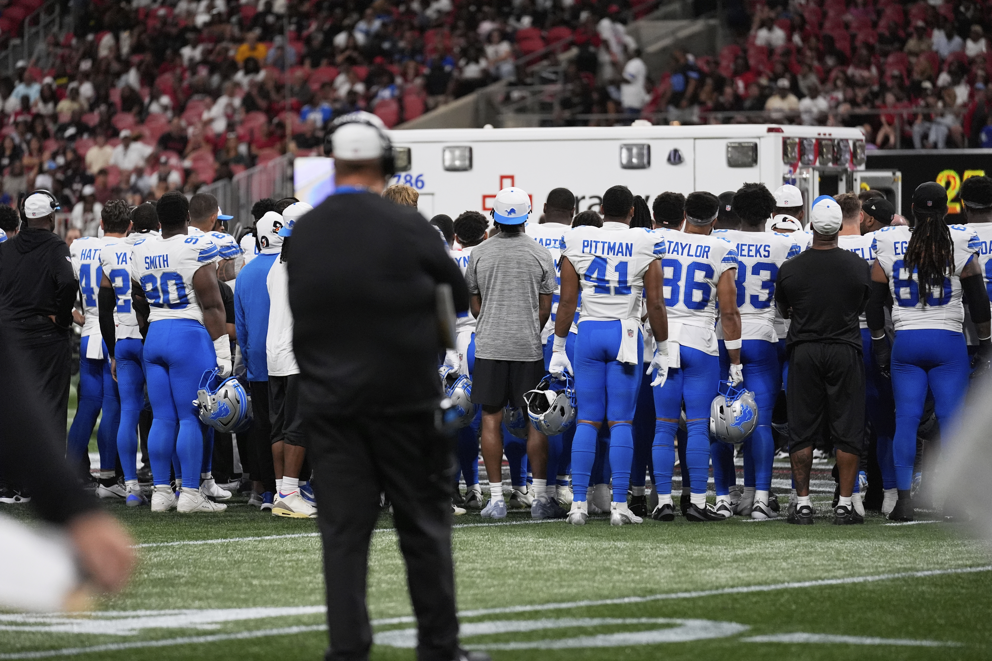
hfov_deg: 10.6
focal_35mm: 194
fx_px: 5345
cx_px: 496
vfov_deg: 7.1
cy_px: 330
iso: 4000
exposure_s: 1/5000
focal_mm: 194
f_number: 2.8
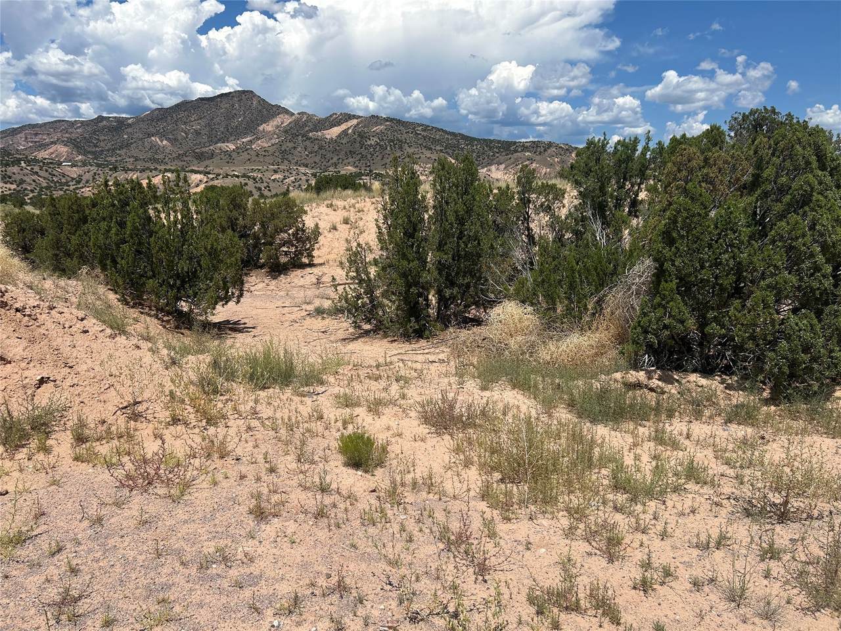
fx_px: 632
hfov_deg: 67.3
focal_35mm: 26
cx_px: 420
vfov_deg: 53.1
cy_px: 316
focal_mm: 5.7
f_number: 1.5
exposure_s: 1/6993
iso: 50
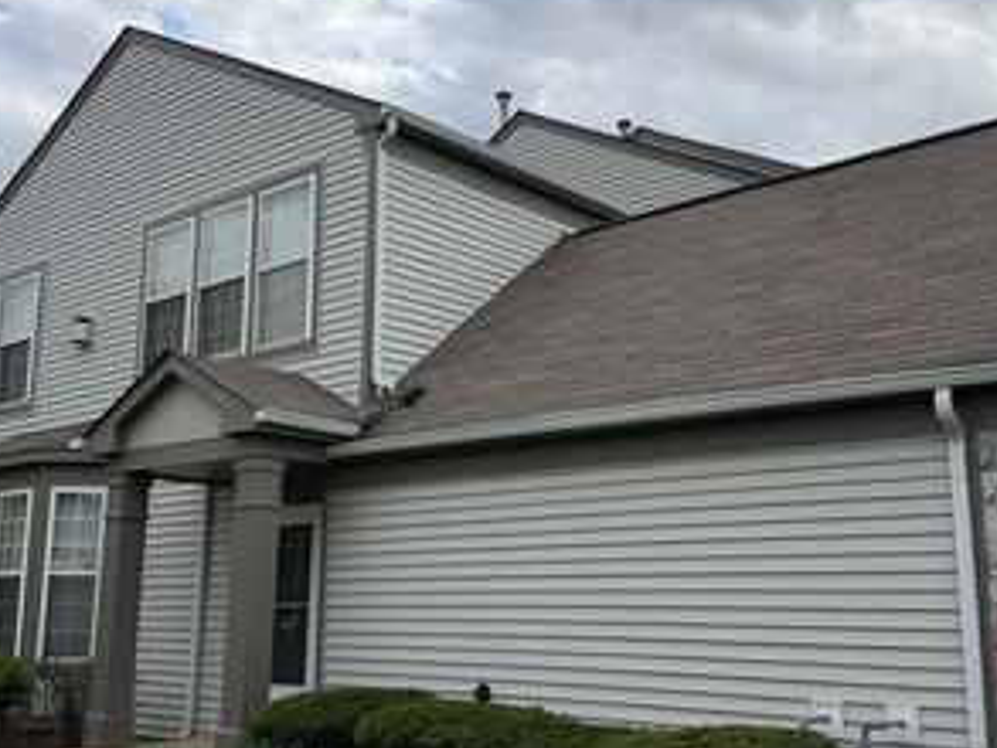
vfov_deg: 35.2
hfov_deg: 45.7
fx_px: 1181
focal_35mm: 41
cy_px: 369
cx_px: 524
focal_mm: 6.76
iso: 80
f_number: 1.78
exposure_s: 1/4167
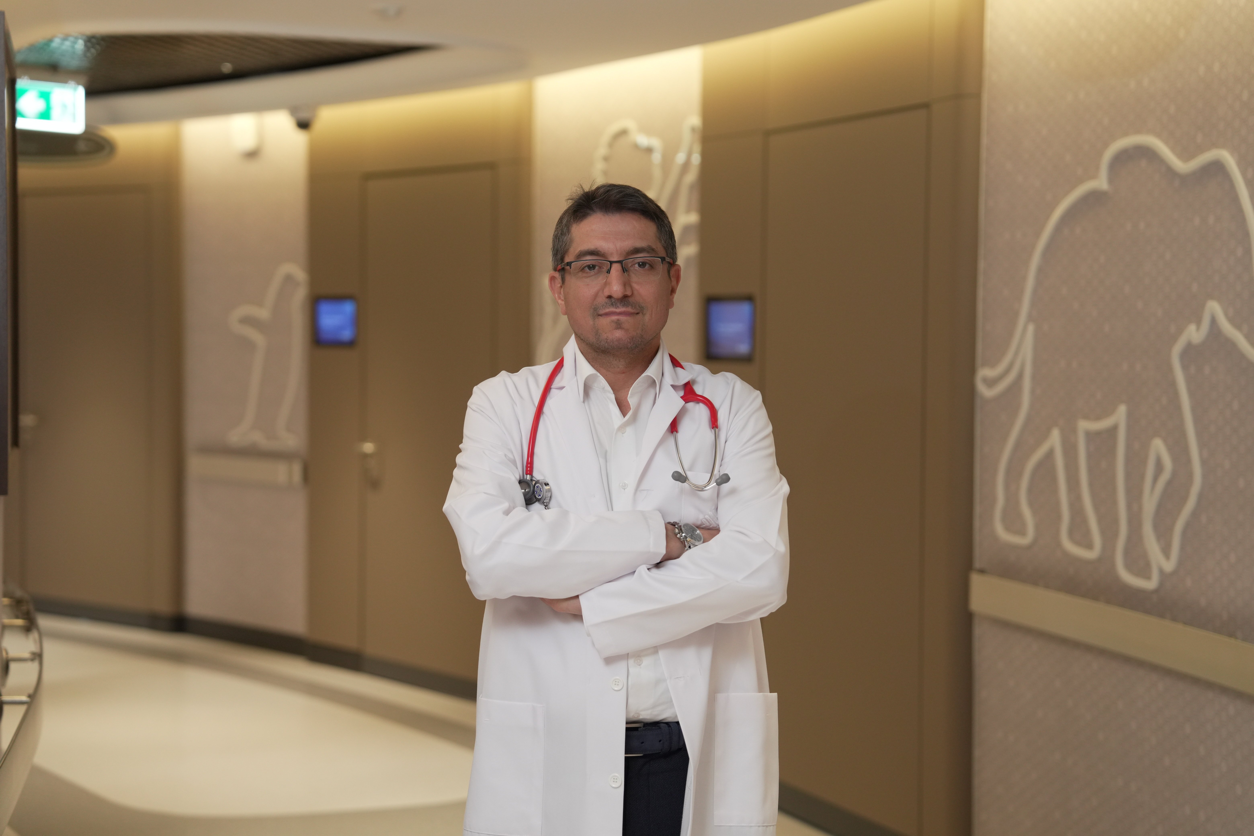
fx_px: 2438
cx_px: 627
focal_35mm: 70
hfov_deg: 28.8
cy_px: 418
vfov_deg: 19.5
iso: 1000
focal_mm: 70
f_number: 2.8
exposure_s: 1/100
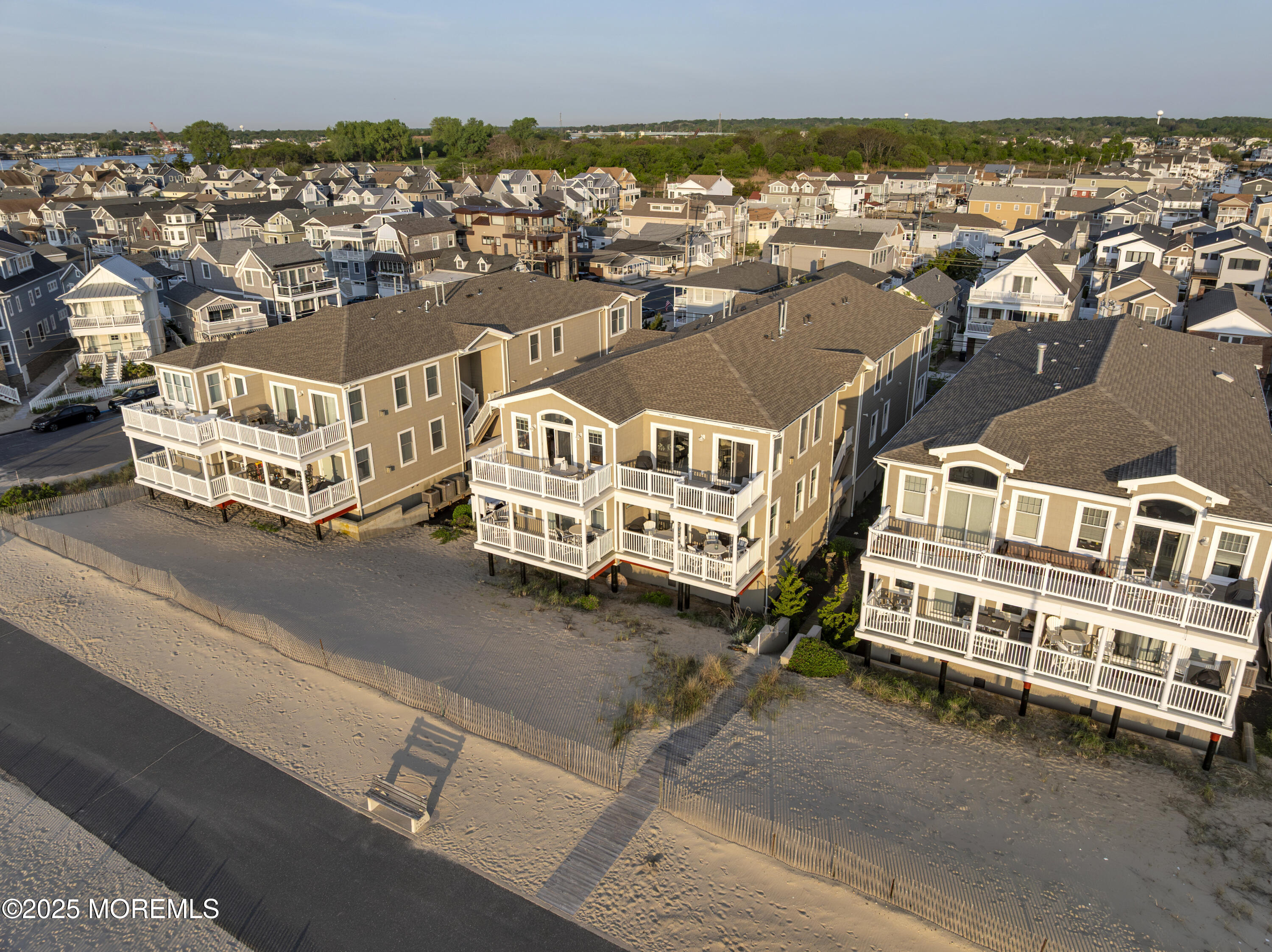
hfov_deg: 71.6
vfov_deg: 56.8
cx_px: 636
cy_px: 476
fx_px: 881
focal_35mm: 24
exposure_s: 1/2000
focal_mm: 12.29
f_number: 2.8
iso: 110
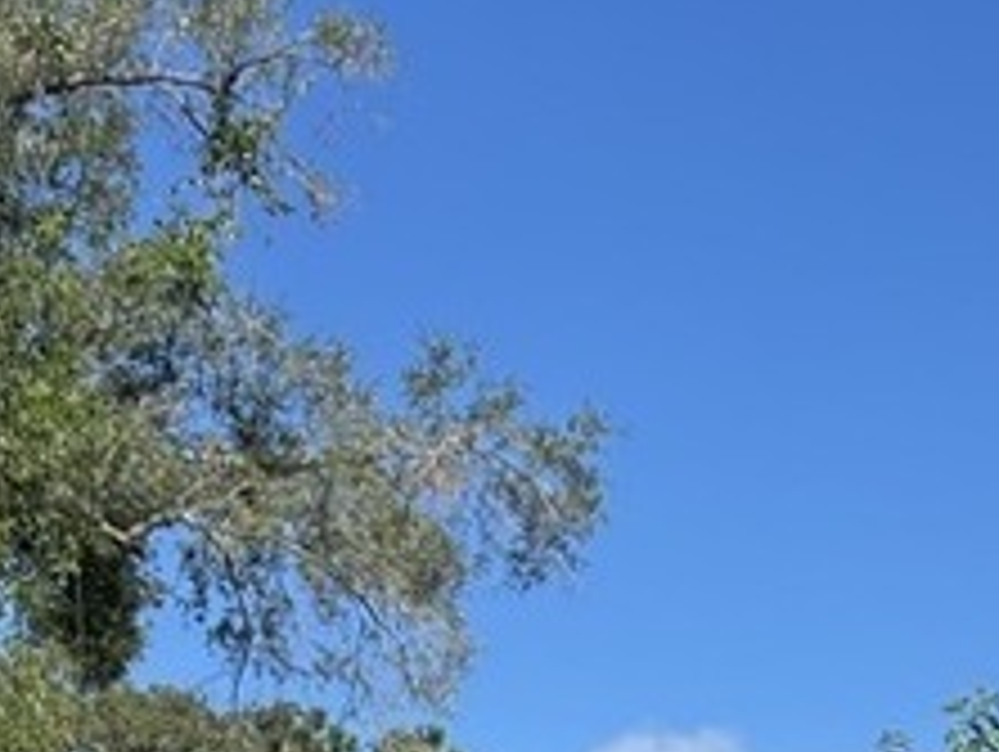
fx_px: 3380
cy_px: 1518
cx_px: 774
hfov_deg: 16.7
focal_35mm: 117
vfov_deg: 11.4
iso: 50
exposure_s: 1/4444
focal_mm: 5.7
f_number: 1.5
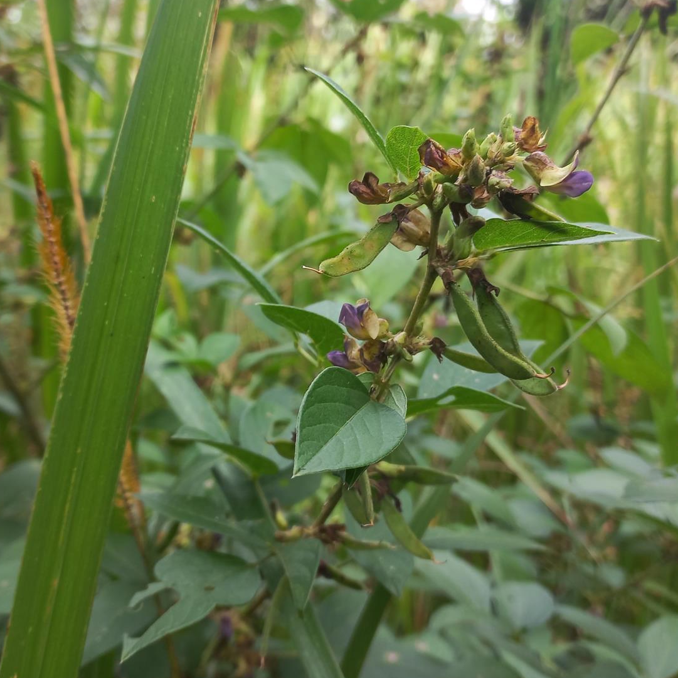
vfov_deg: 43.7
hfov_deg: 43.9
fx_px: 842
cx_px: 346
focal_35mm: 38
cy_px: 281
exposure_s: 1/128
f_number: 1.8
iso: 25
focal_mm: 4.6
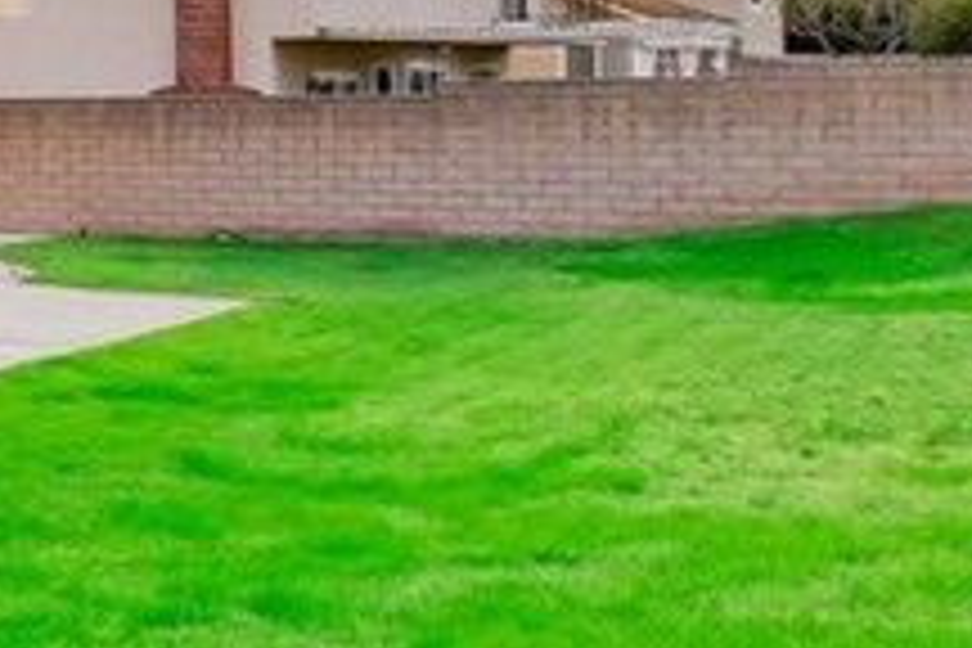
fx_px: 1917
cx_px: -652
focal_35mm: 71
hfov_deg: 21.5
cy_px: 61
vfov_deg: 18.8
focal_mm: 10
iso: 400
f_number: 9
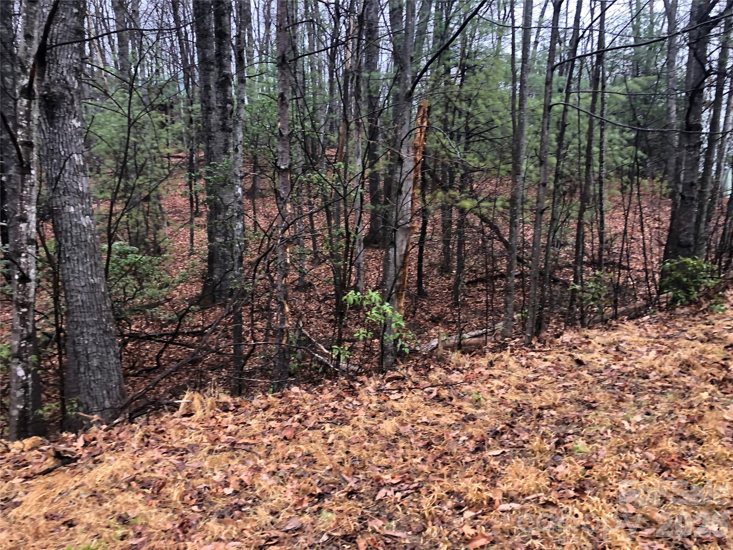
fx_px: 593
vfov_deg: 49.7
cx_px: 366
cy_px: 275
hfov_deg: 63.4
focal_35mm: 28
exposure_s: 1/120
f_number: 1.8
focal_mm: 3.99
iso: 64
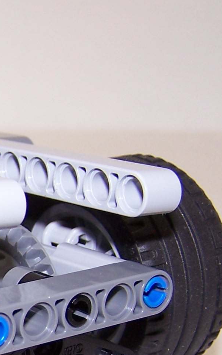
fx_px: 1046
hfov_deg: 11.5
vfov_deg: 18.9
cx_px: -131
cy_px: 327
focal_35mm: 108
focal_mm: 6.3
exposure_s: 1/60
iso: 80
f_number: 2.8
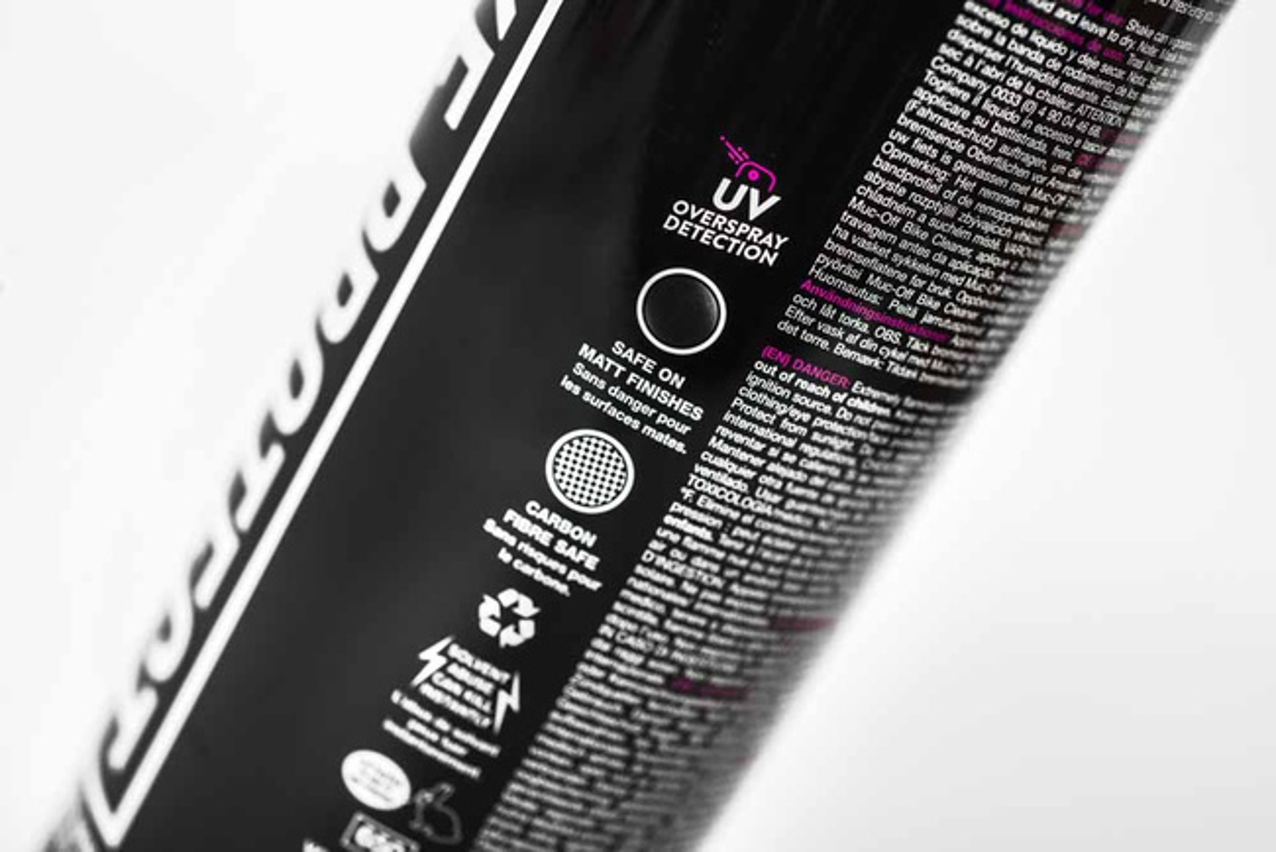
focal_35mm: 60
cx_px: 638
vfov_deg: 22.6
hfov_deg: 33.4
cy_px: 426
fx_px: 2128
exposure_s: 1/125
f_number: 7.1
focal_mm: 60
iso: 100
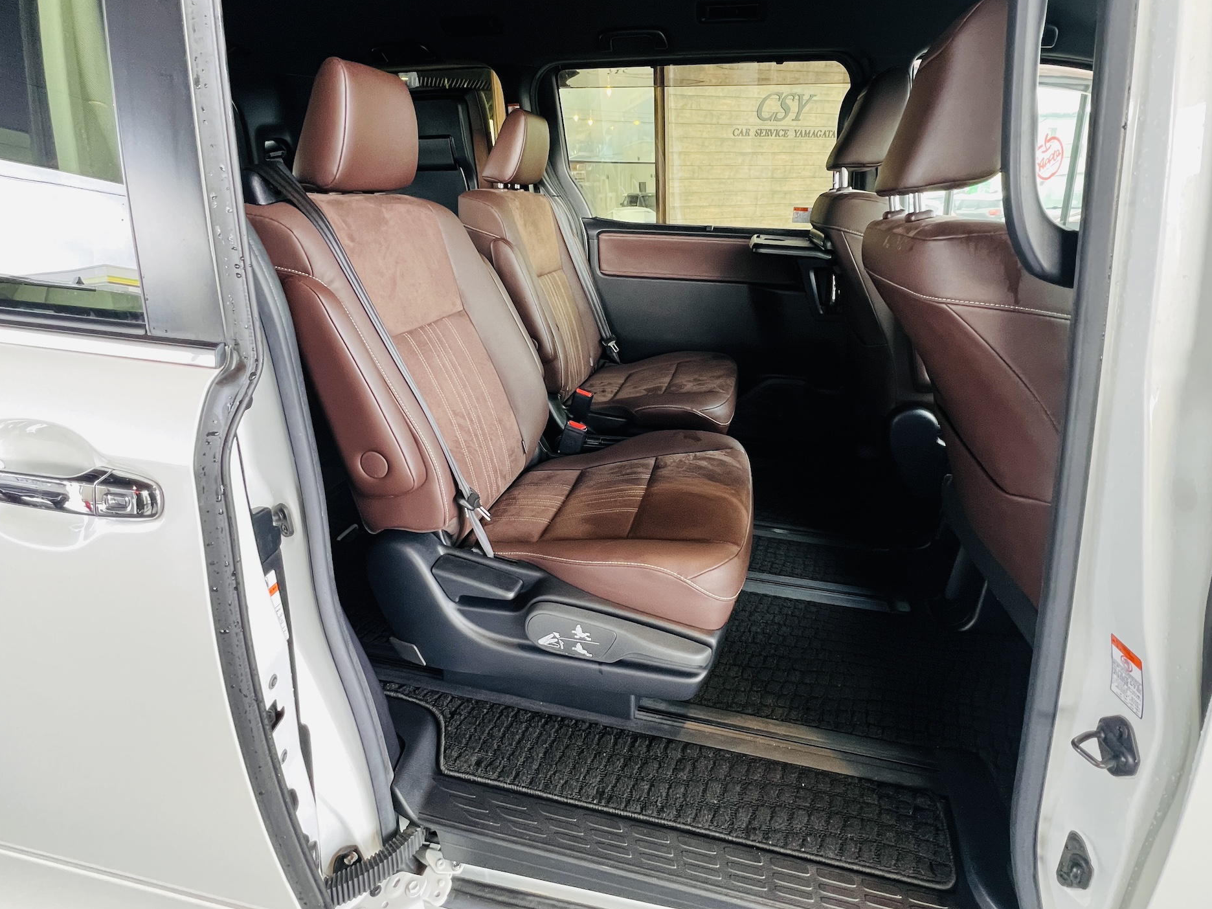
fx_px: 560
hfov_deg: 94.4
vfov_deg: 77.6
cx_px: 638
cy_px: 384
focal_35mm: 16
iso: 250
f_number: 1.8
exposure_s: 1/88
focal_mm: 1.57
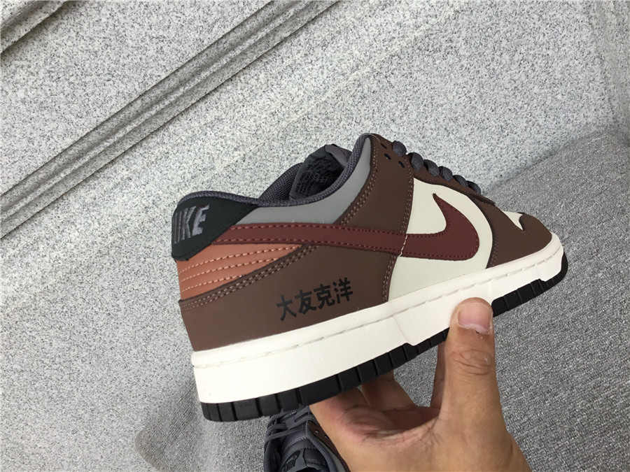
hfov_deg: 58.4
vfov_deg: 45.4
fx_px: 564
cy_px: 236
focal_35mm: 31
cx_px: 315
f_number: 2.4
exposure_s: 1/174
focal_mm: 3.3
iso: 25
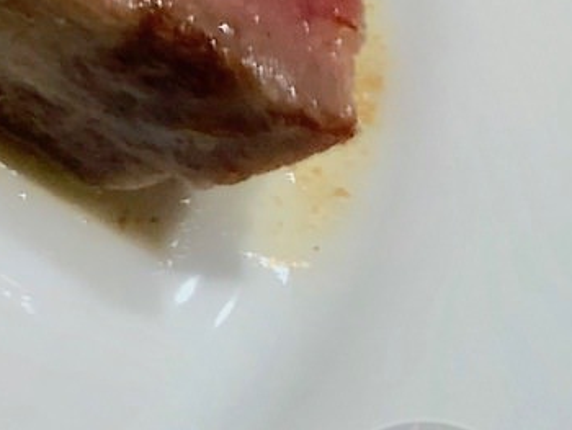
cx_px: -646
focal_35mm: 128
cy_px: -262
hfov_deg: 12.9
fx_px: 2117
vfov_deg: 11.0
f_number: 1.8
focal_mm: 4
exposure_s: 1/15
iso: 80
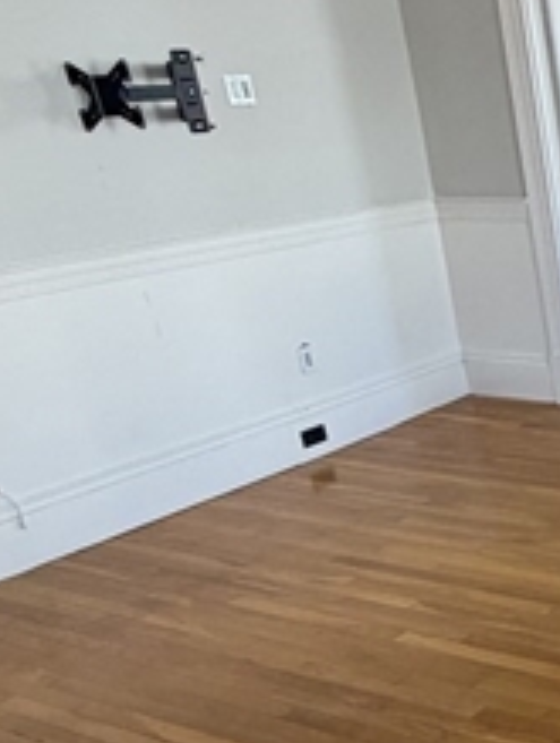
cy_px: 485
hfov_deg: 23.5
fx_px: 1054
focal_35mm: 49
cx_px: 852
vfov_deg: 38.5
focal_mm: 2.22
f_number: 2.2
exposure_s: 1/121
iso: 200
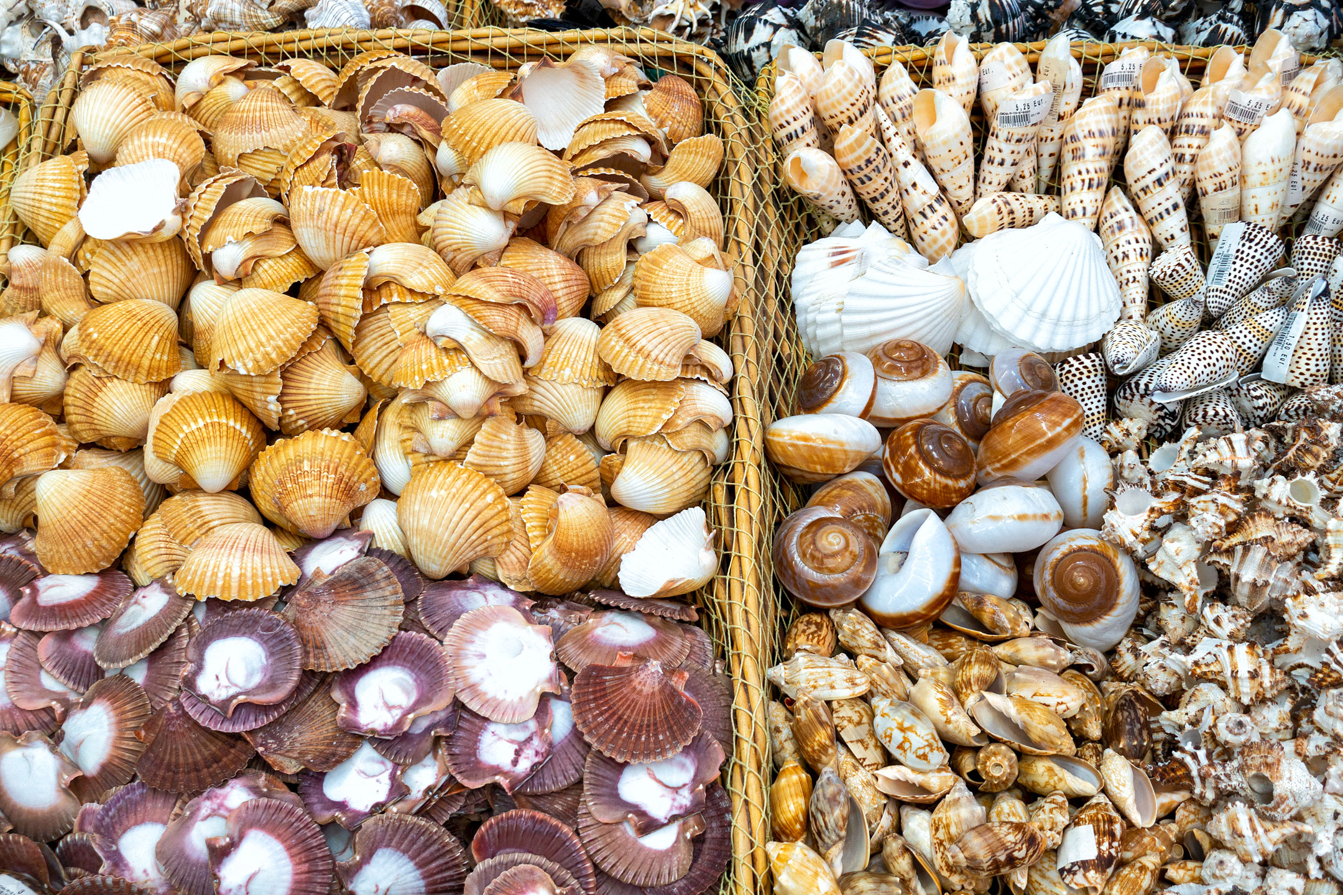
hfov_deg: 47.4
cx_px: 672
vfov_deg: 32.6
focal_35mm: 41
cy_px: 448
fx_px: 1529
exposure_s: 1/100
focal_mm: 15.1
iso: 200
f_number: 4
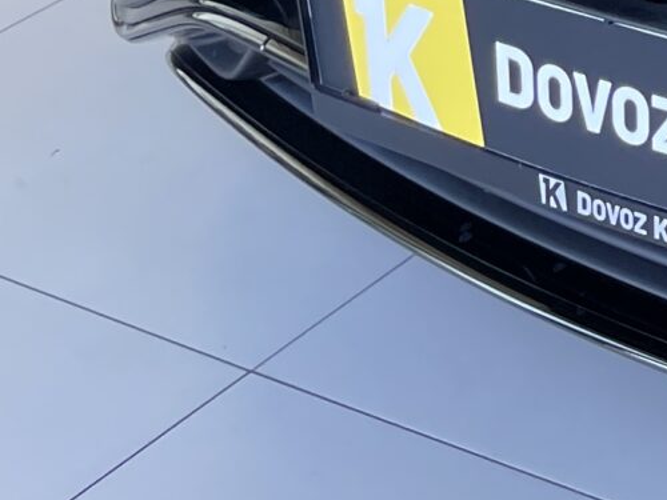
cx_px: 1515
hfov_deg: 12.3
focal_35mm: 133
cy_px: -564
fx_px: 2563
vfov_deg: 10.1
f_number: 1.6
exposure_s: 1/121
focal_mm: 4.2
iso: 64
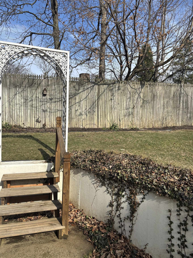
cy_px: 129
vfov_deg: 67.3
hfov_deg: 53.1
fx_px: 193
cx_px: 96
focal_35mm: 26
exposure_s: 1/1362
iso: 50
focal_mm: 5.96
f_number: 1.6
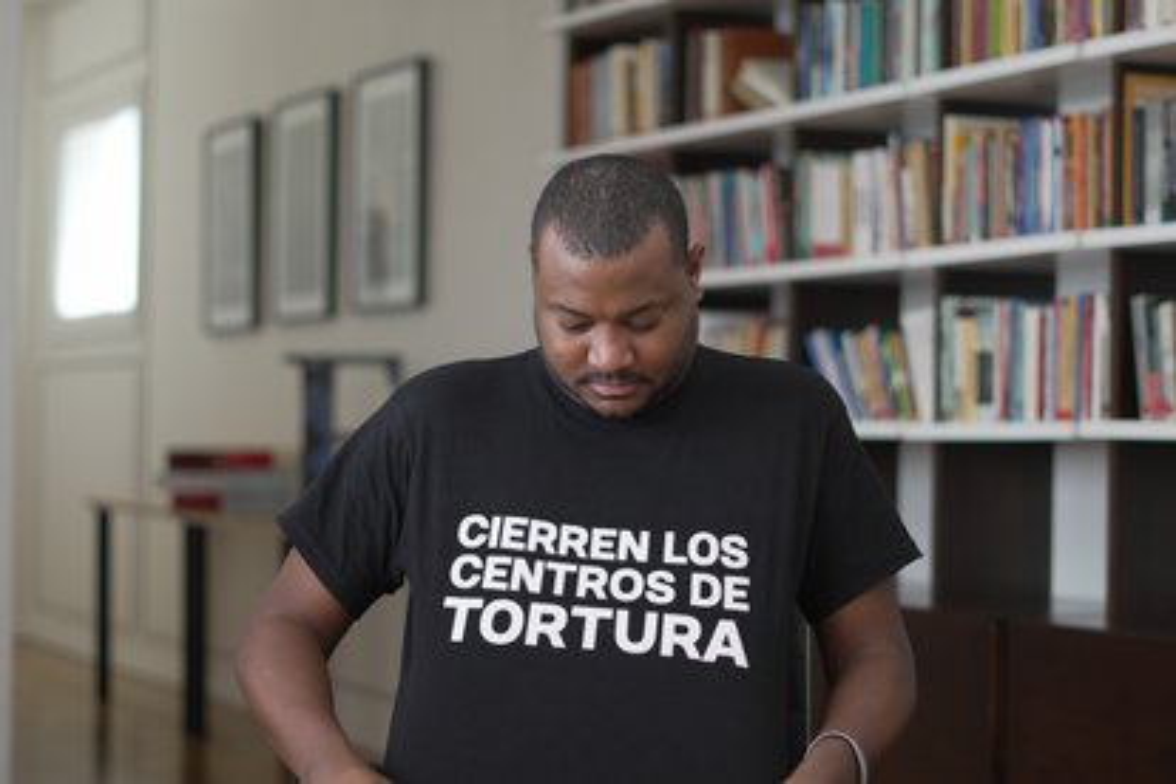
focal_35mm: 75
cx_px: 588
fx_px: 2450
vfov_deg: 18.2
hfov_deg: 27.0
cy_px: 392
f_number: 1.8
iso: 160
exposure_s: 1/80
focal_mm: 50
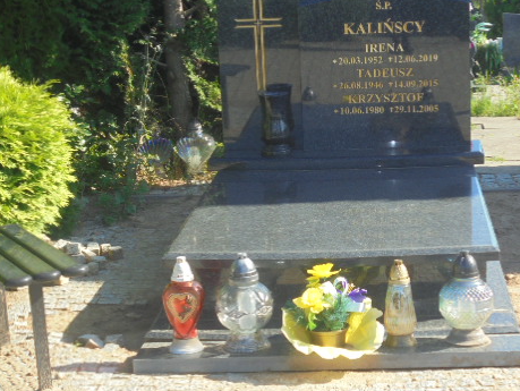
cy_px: 186
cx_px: 349
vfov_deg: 18.9
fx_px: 1173
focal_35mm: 78
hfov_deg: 24.9
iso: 100
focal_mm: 10.1
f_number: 5.2
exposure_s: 1/160
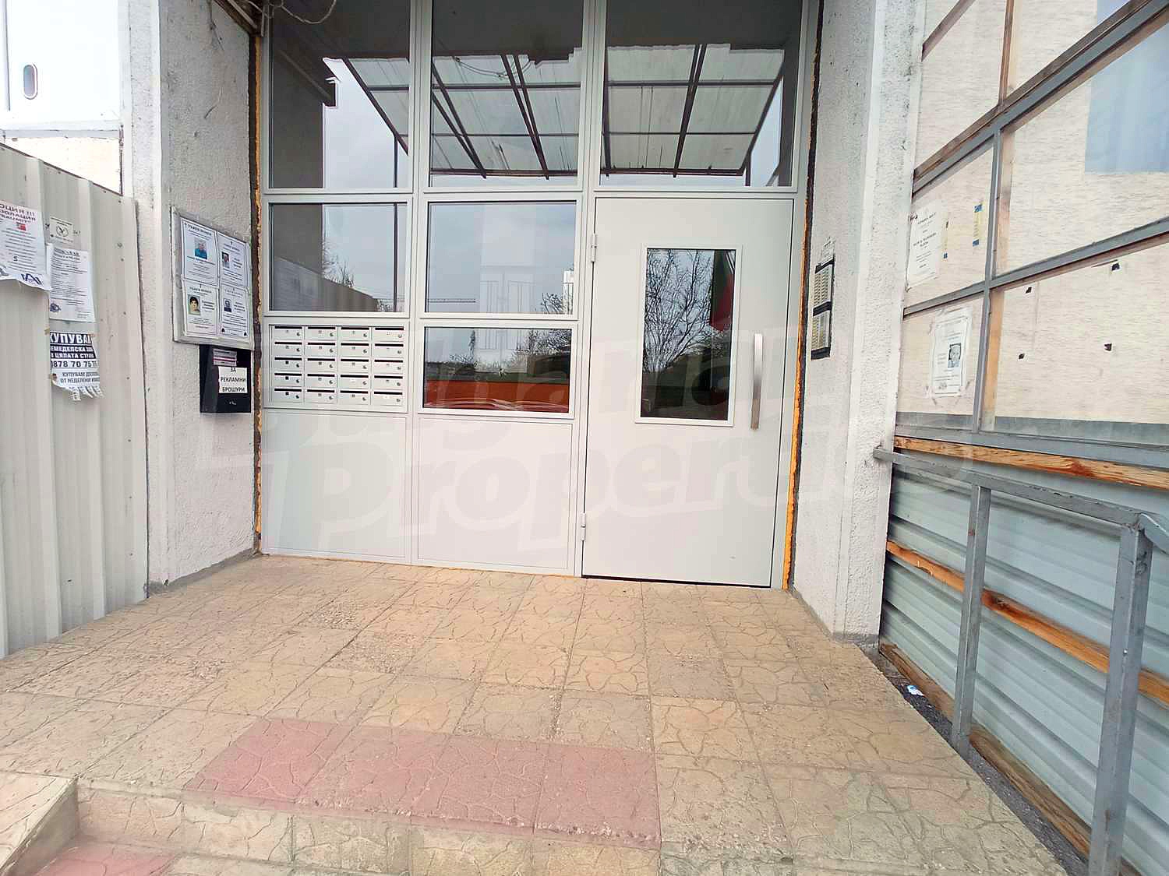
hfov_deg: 98.2
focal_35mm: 15
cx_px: 584
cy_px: 438
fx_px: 507
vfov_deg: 81.7
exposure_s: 1/520
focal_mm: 1.65
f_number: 2.2
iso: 115
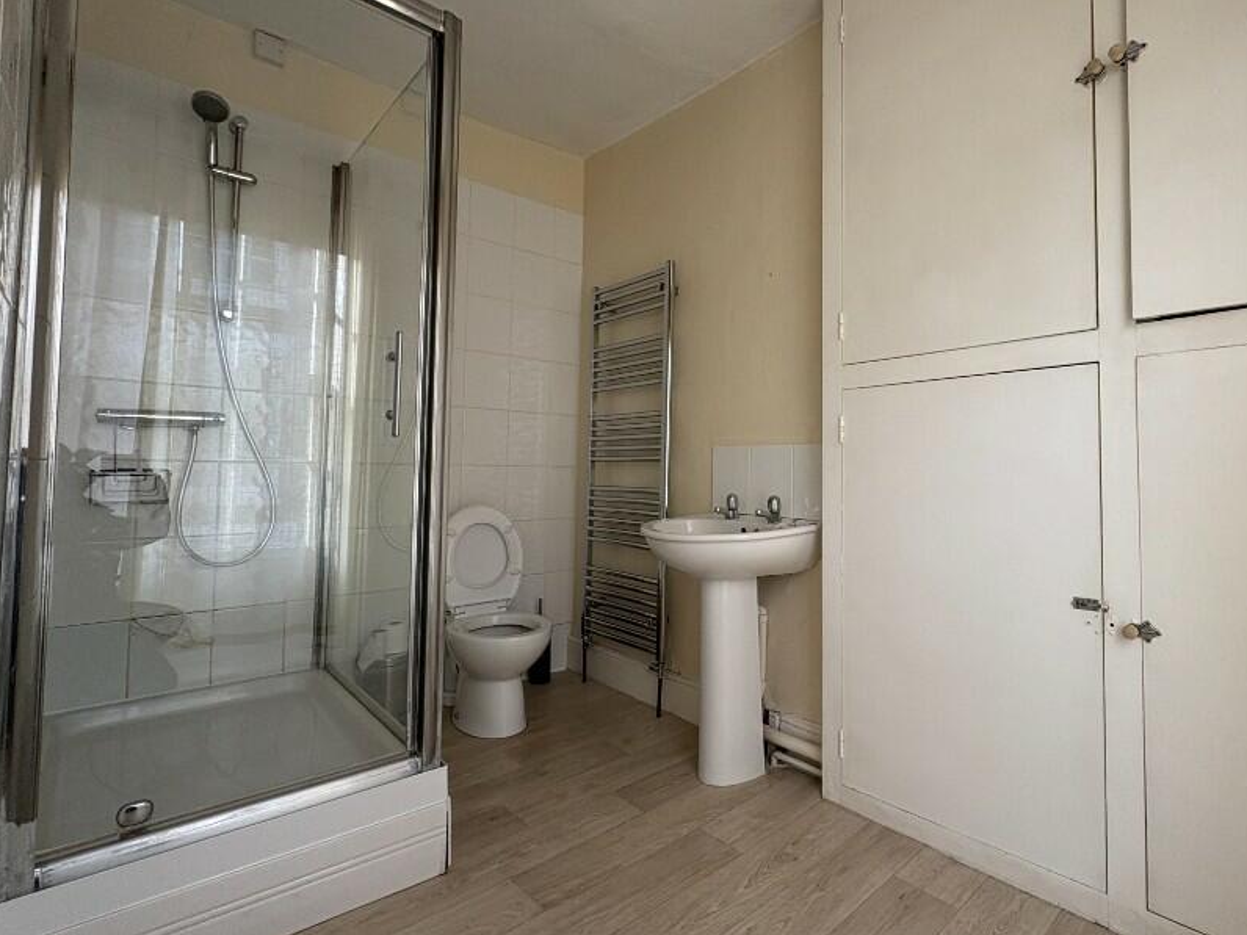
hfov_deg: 86.7
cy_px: 448
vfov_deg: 71.6
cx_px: 744
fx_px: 648
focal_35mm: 18
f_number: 2.2
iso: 125
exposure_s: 1/99
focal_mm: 2.22
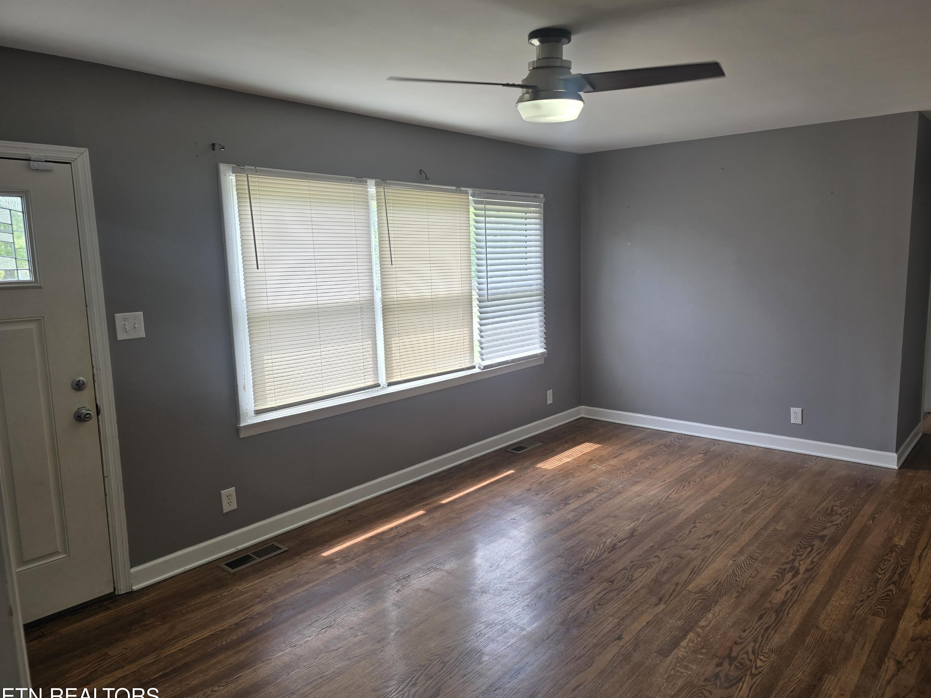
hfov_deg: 69.3
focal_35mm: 25
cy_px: 352
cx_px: 505
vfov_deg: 54.9
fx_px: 672
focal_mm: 6.3
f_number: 1.7
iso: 32
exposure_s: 1/120
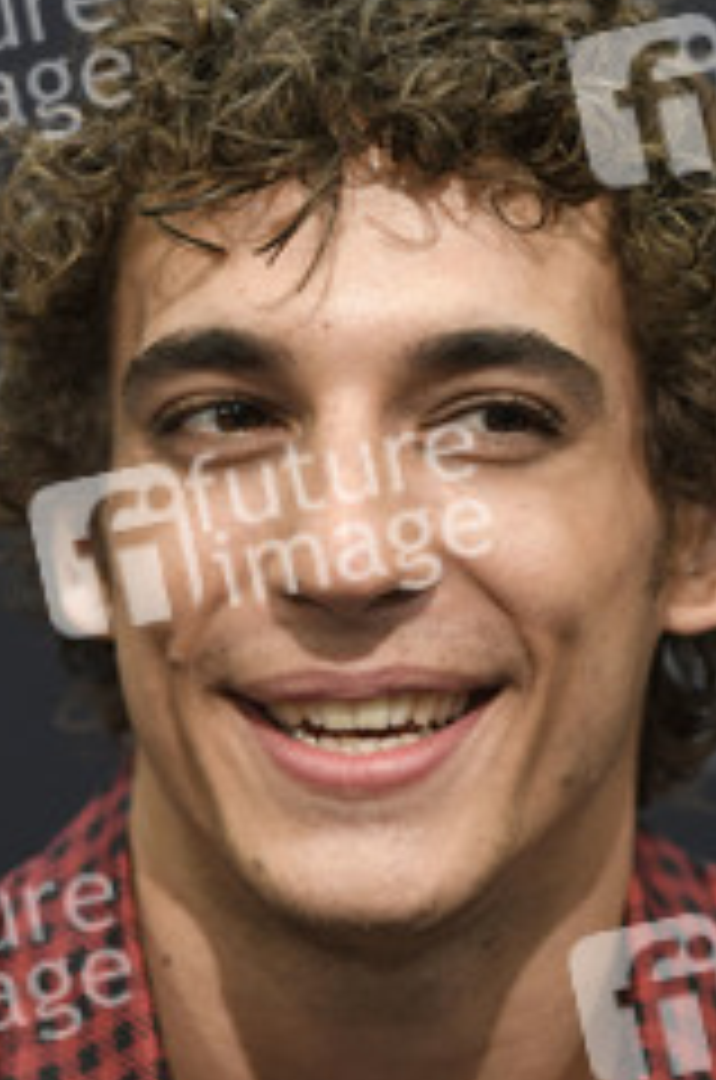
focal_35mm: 187
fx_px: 5603
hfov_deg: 7.3
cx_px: 392
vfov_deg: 11.0
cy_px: 756
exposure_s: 1/200
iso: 1250
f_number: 3.5
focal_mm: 112
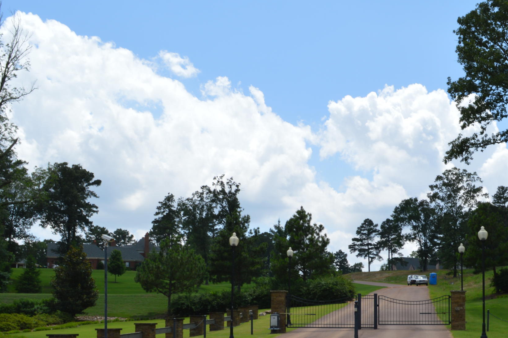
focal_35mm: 49
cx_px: 325
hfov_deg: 40.0
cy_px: 265
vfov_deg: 27.0
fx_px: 691
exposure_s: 1/200
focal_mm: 18
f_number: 9
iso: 100
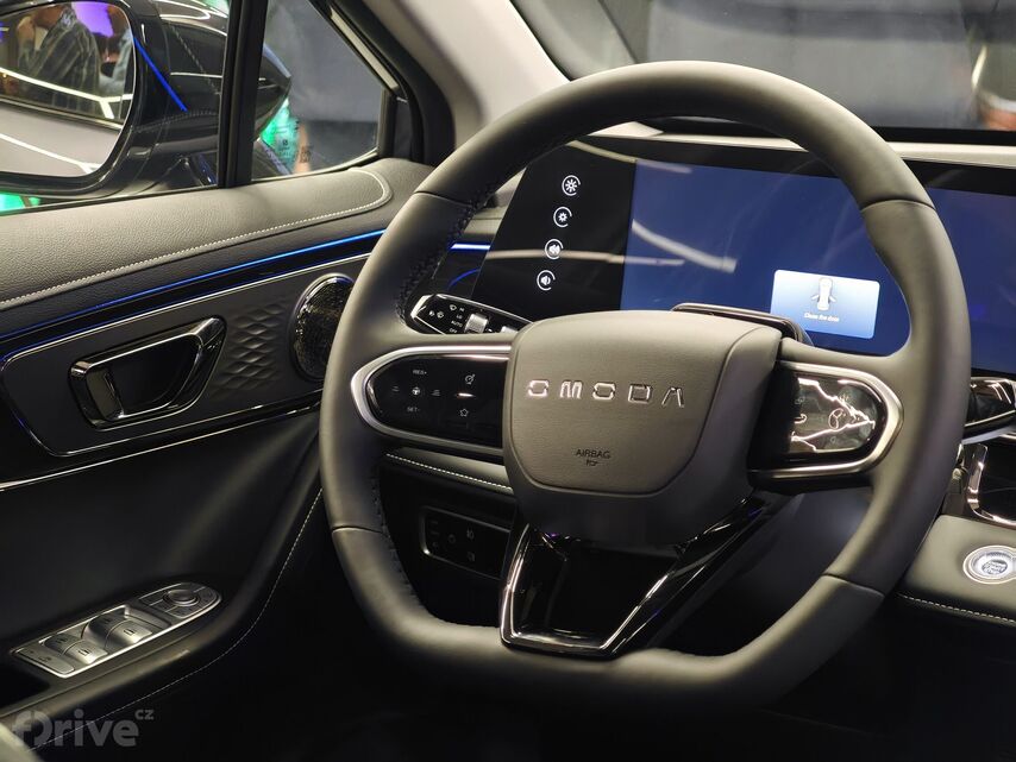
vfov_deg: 19.6
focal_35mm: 75
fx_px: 2202
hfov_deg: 26.0
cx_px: 508
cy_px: 381
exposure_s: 1/20
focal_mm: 12.28
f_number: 1.8
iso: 1000
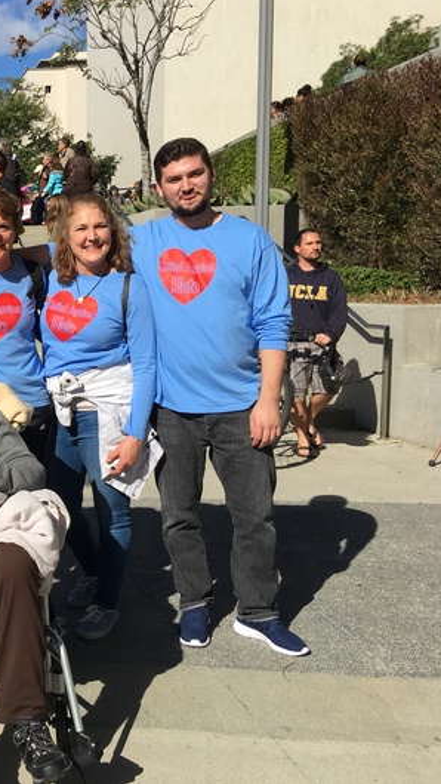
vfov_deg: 47.3
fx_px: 893
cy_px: 385
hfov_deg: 25.1
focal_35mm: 43
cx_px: -80
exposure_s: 1/1832
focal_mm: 4.15
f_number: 2.2
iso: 25
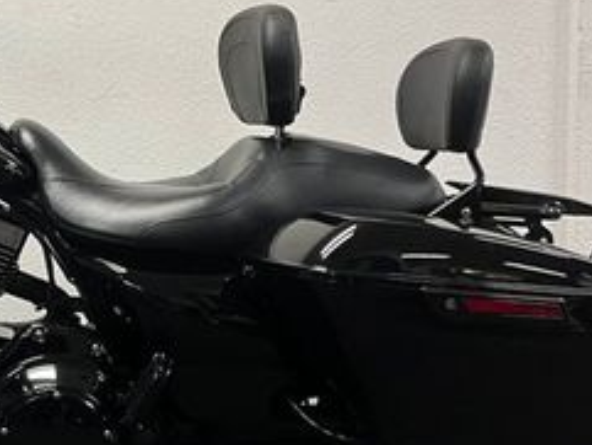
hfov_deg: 26.5
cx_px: -17
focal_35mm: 69
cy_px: 199
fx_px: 1181
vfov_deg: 21.3
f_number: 1.6
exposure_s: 1/50
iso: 80
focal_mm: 5.1
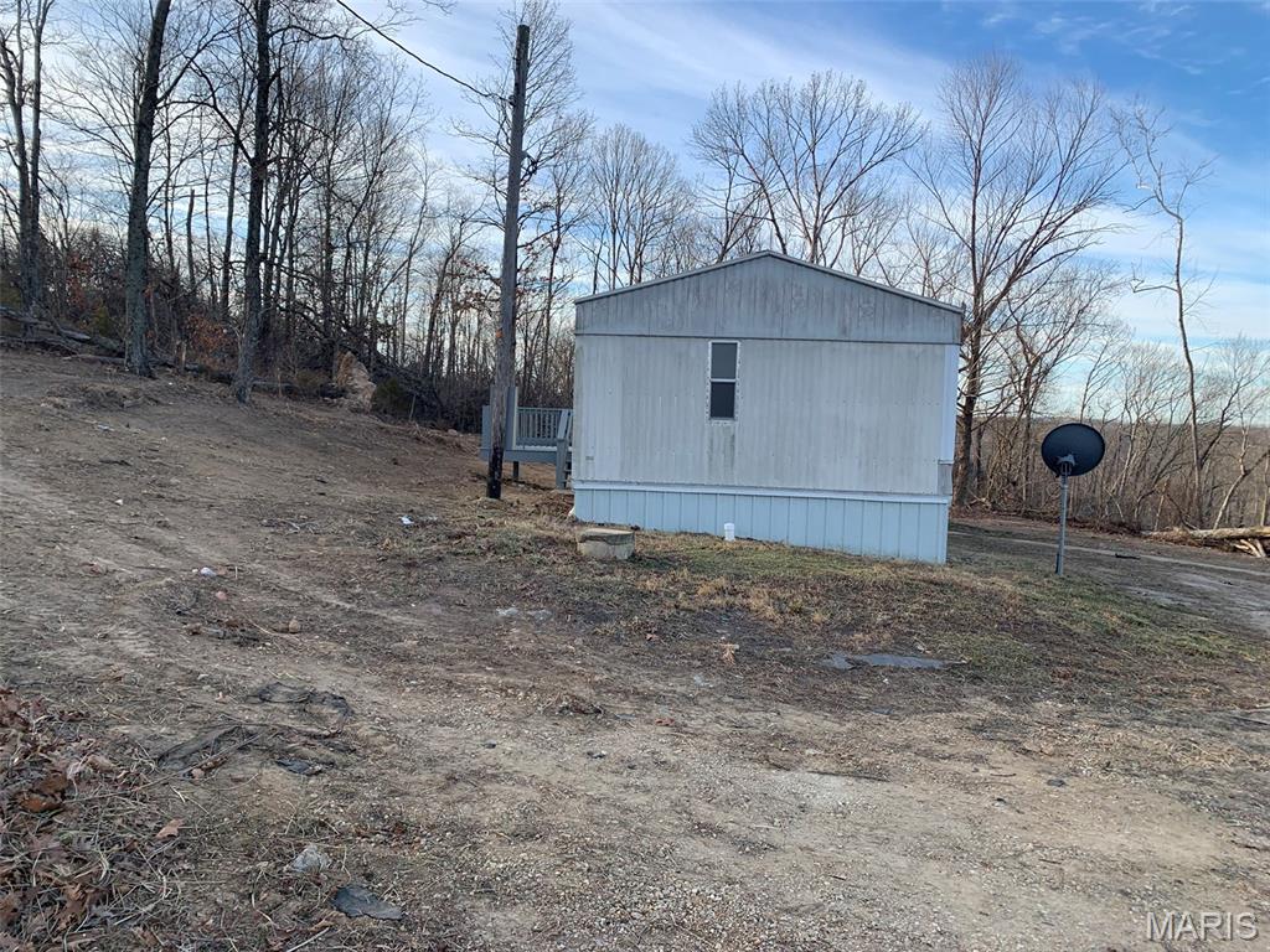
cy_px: 476
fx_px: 954
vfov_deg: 53.1
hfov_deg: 67.3
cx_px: 635
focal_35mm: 26
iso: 25
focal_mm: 4.25
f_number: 1.8
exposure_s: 1/808
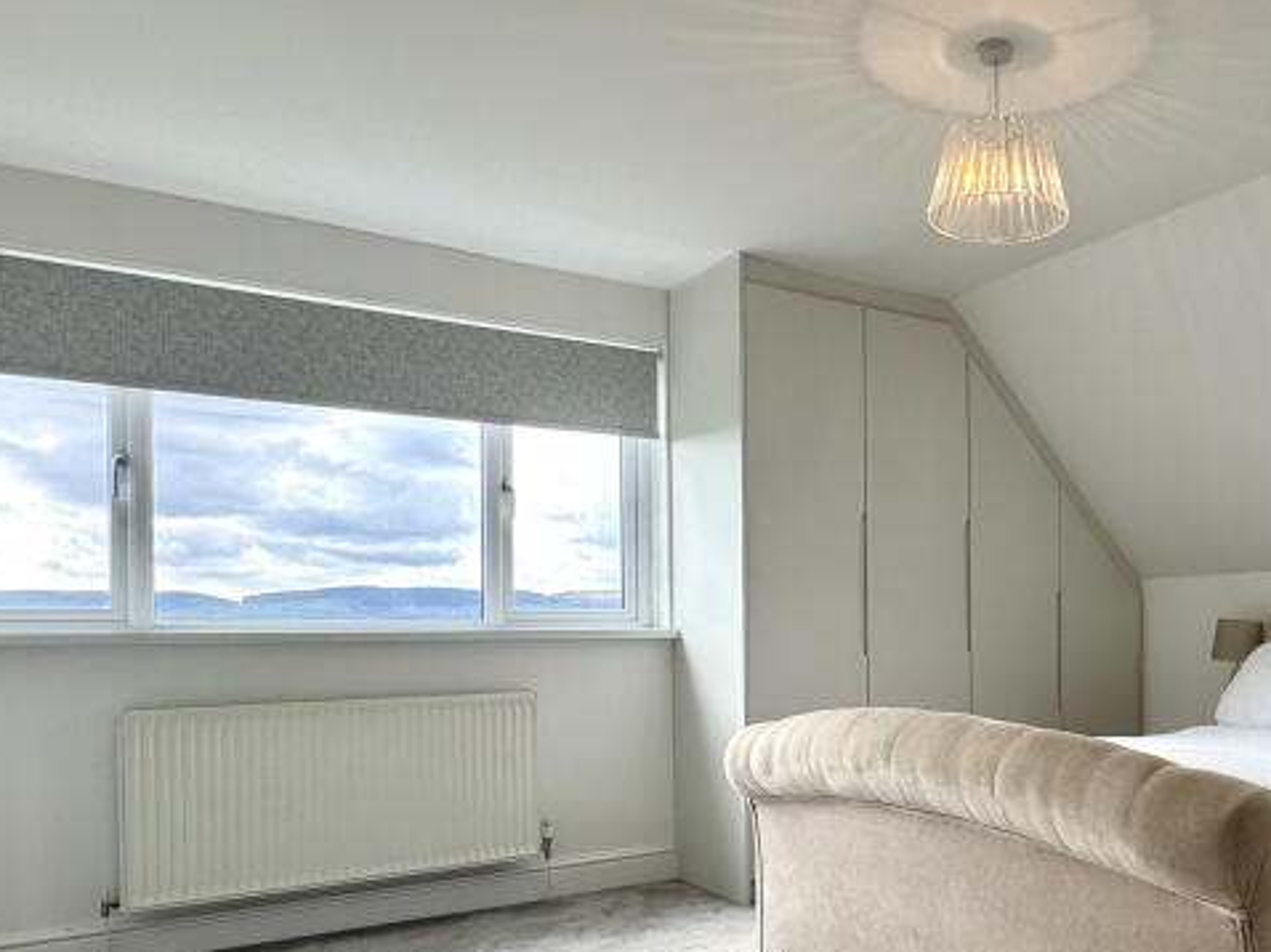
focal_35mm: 30
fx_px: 1101
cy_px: 630
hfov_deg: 56.8
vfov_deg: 46.1
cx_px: 963
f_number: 2.2
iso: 40
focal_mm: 2.22
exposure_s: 1/181
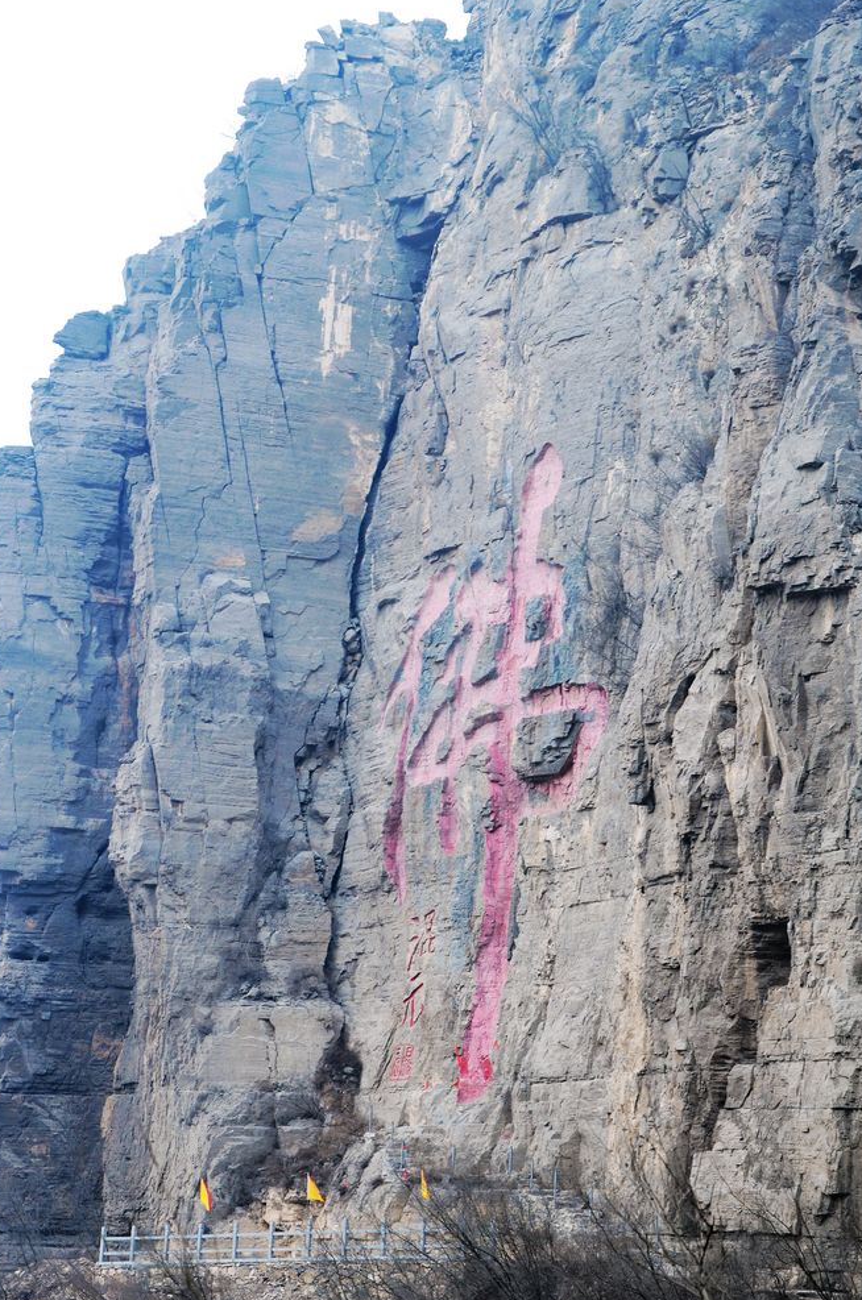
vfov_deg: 24.6
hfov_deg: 16.5
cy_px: 656
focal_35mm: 83
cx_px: 423
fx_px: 2979
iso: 250
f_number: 8
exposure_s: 1/200
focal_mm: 45
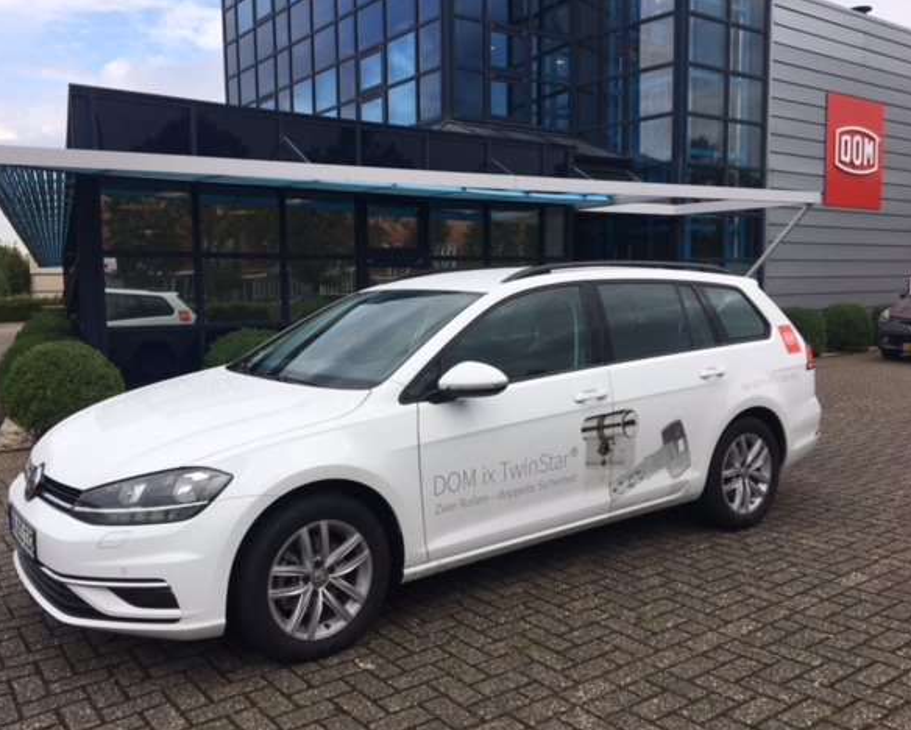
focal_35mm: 31
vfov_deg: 47.2
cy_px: 370
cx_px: 417
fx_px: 836
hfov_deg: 57.1
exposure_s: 1/855
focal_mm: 4.15
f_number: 2.2
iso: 25
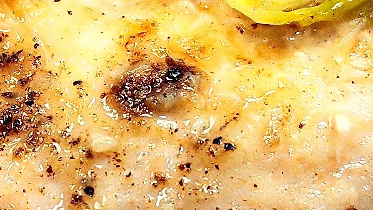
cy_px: 61
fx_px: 1108
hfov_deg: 19.0
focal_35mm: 112
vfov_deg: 10.8
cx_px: 104
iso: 319
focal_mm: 6.4
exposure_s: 1/50
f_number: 1.8
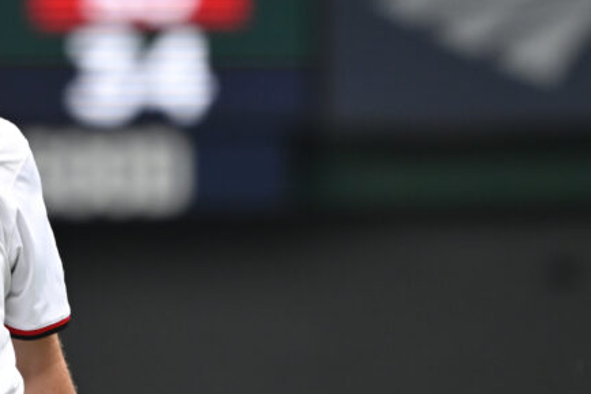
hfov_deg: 1.8
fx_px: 18576
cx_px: -95
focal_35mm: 1132
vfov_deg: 1.2
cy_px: 219
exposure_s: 1/4000
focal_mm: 320
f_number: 4
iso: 1000
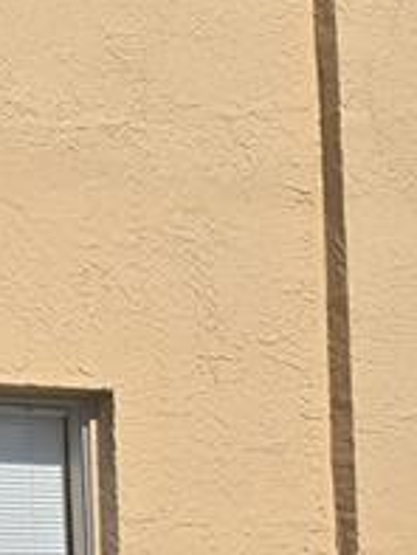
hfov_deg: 10.5
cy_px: 352
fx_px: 2246
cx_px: -51
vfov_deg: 14.1
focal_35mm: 140
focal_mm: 6.3
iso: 12
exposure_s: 1/1235
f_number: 1.7
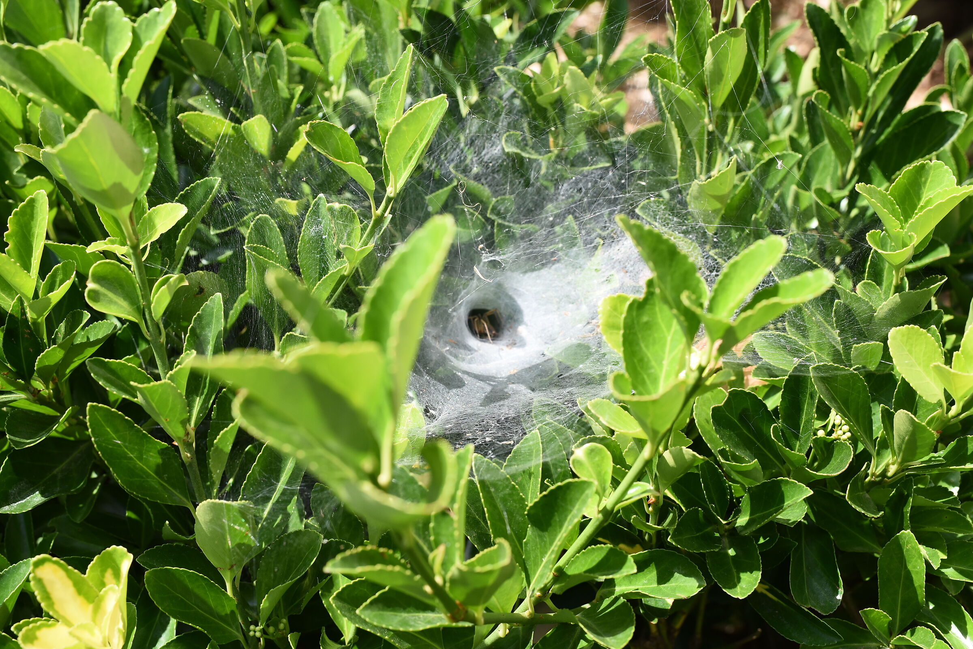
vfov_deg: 37.9
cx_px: 486
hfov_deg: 54.4
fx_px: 946
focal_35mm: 35
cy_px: 324
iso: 500
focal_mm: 35
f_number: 9.5
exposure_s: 1/500
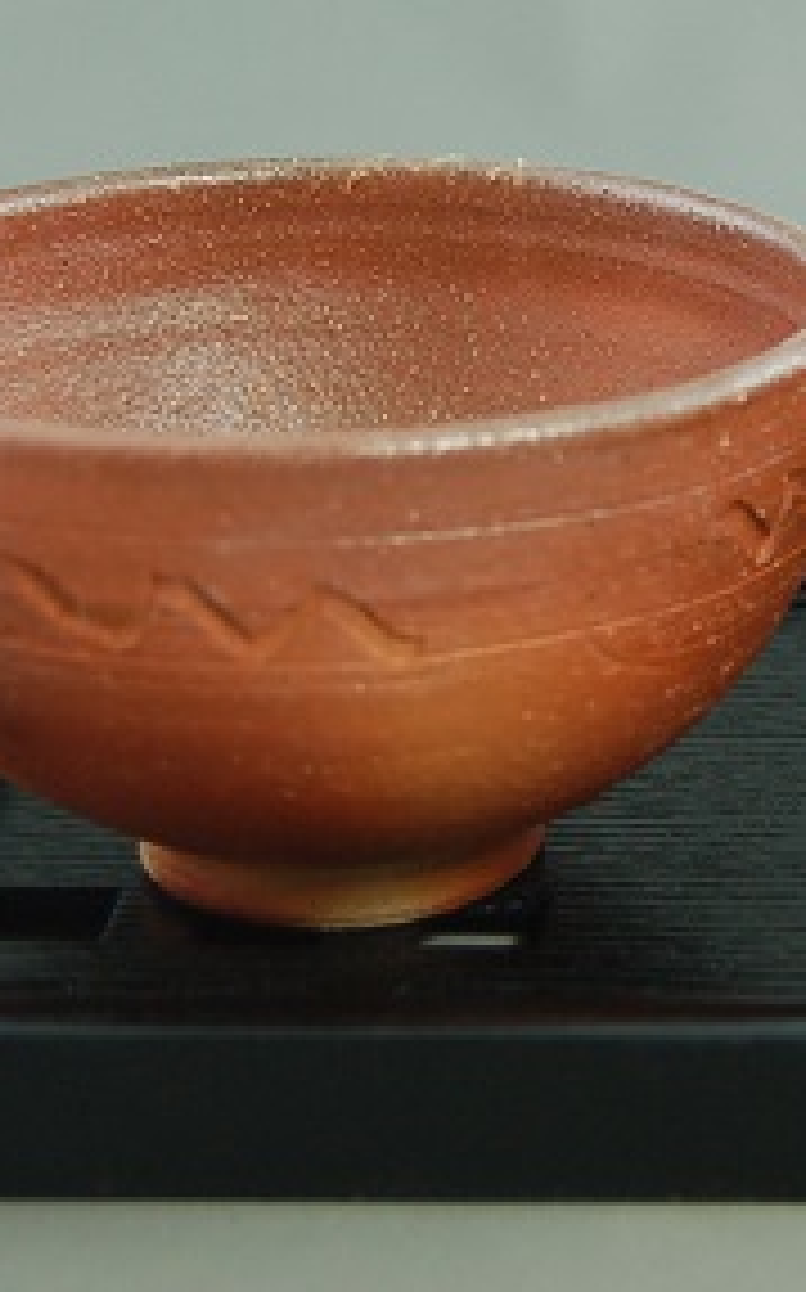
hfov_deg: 11.8
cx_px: 883
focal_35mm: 109
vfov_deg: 19.0
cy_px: 380
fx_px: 3837
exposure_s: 1/30
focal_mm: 32
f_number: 4.5
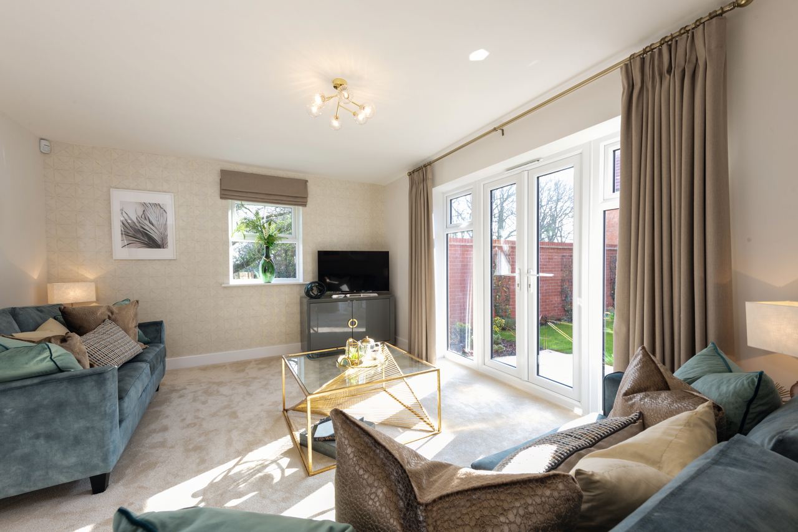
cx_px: 399
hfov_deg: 104.3
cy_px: 266
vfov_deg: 81.2
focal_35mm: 14
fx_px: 310
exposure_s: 1/6
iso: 100
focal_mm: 14
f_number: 16
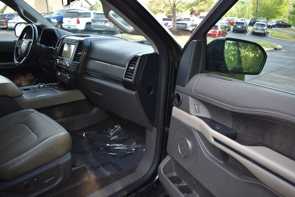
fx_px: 221
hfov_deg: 67.4
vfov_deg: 48.0
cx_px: 148
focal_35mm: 27
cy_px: 98
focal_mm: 18
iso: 400
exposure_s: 1/250
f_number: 3.5
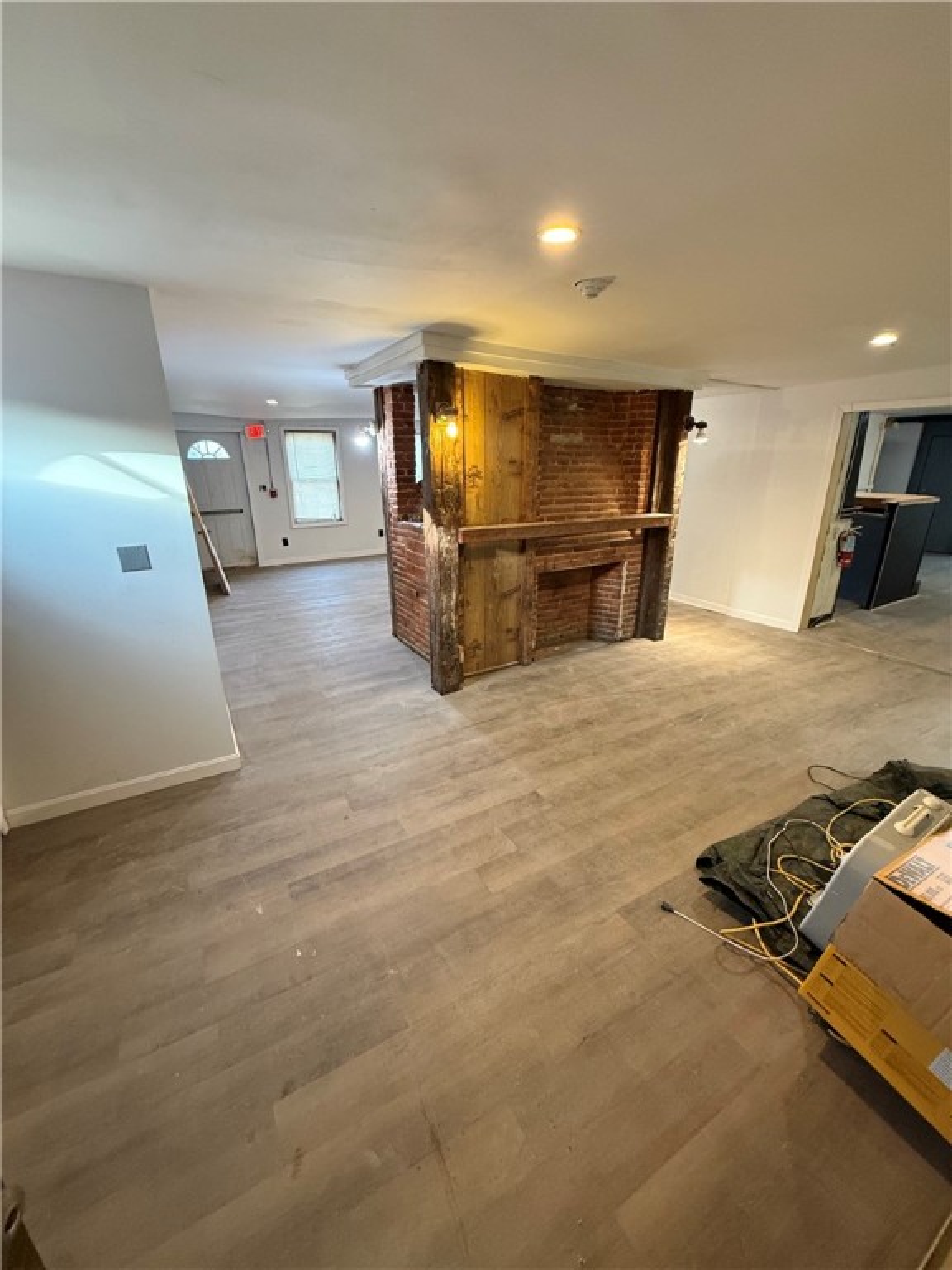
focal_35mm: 14
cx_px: 476
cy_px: 635
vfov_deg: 102.1
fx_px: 513
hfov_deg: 85.7
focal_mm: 2.22
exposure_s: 1/60
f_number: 2.2
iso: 500
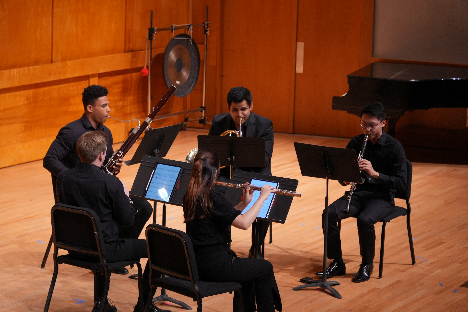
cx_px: 234
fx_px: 1248
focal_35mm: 96
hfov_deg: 21.2
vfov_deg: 14.3
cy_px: 156
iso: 800
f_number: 4
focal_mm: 64
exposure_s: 1/125
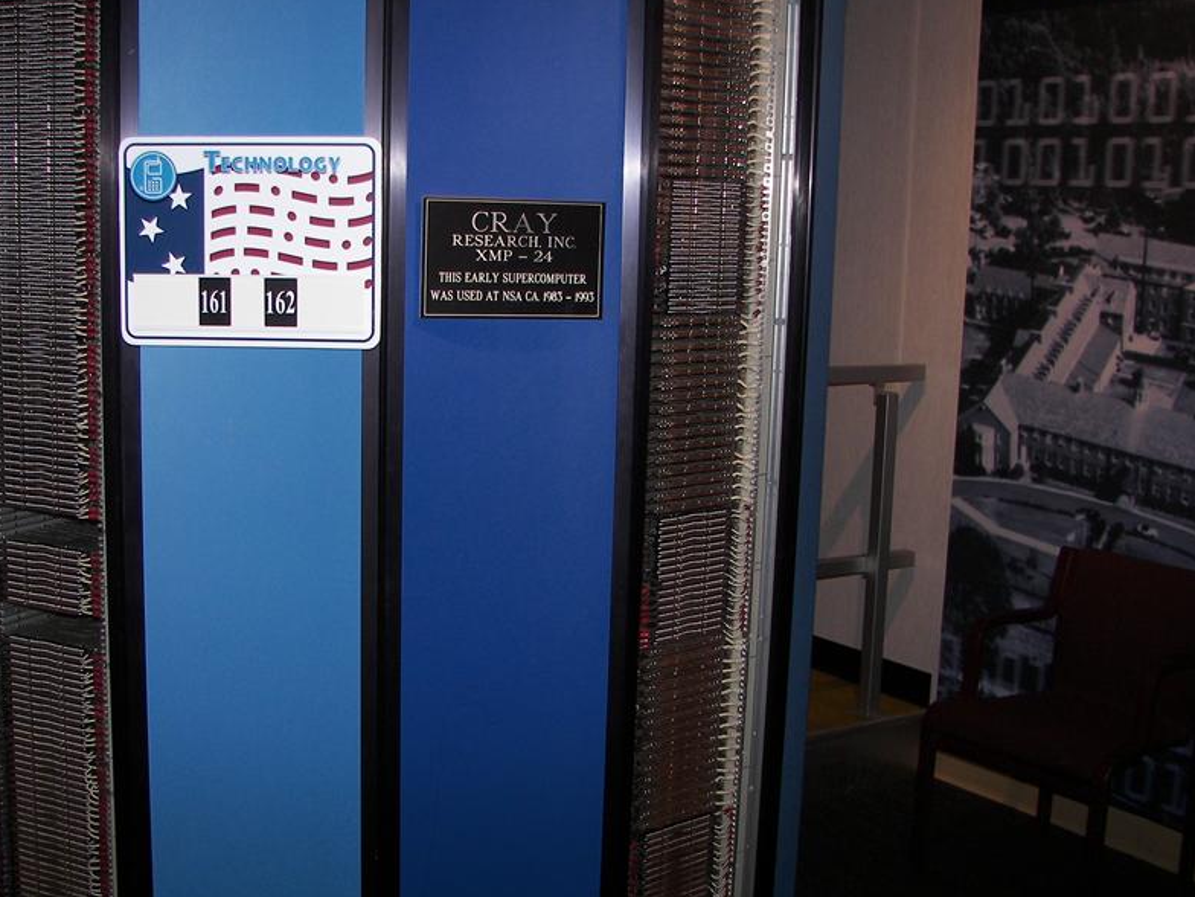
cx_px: 503
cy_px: 447
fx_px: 1623
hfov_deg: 40.3
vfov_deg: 30.9
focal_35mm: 47
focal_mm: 6
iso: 64
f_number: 2.8
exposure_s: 1/30
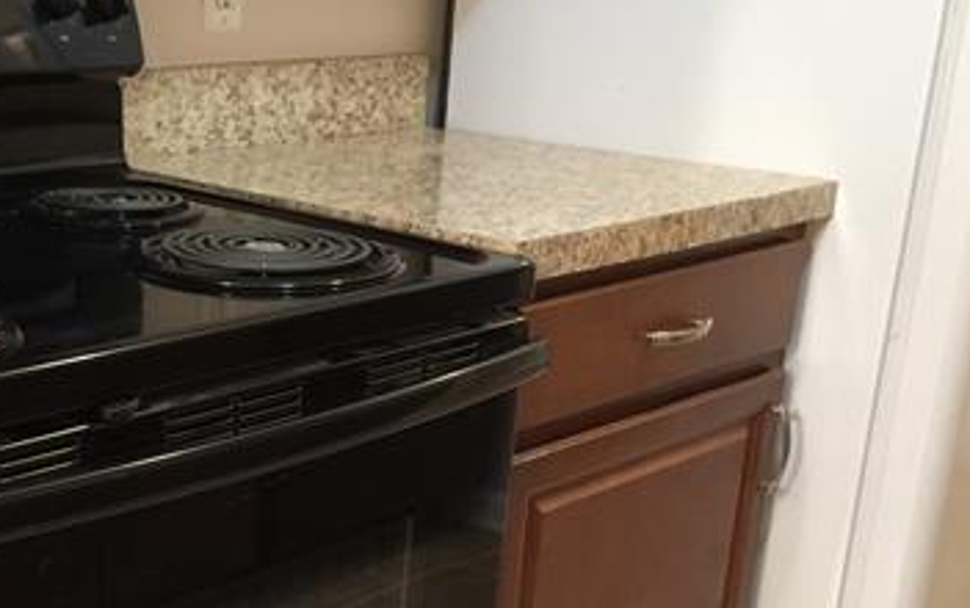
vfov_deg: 22.8
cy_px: 497
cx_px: 227
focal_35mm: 56
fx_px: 1482
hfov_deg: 35.3
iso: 125
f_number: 2.2
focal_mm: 4.15
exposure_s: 1/10
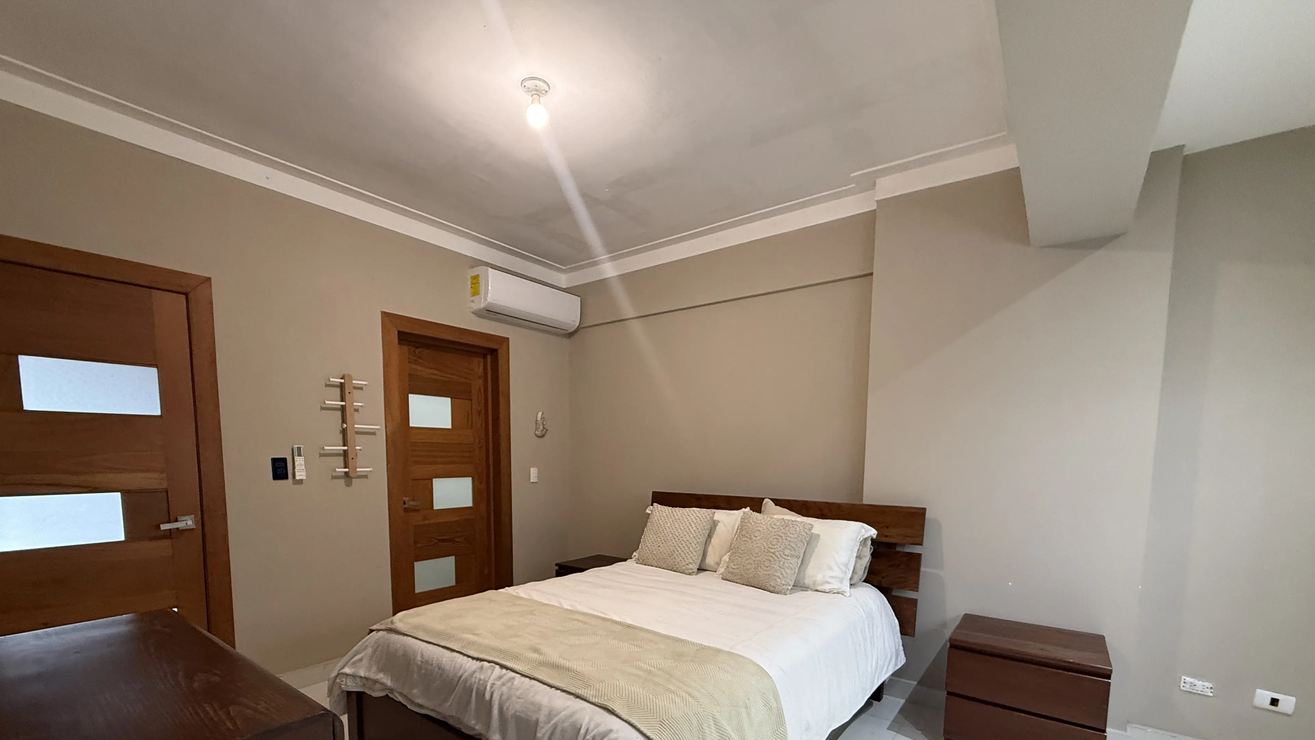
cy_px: 506
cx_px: 640
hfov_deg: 99.3
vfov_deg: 65.0
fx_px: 558
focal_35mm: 16
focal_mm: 2.22
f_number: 2.2
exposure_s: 1/60
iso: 250
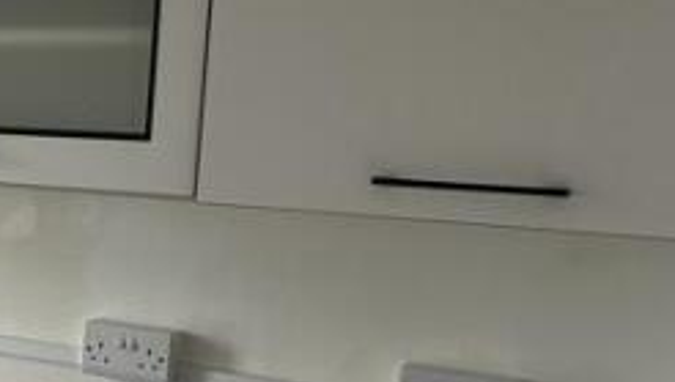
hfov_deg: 28.0
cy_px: 323
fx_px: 1200
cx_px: -106
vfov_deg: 17.8
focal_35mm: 67
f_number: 1.5
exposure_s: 1/60
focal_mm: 5.7
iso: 320
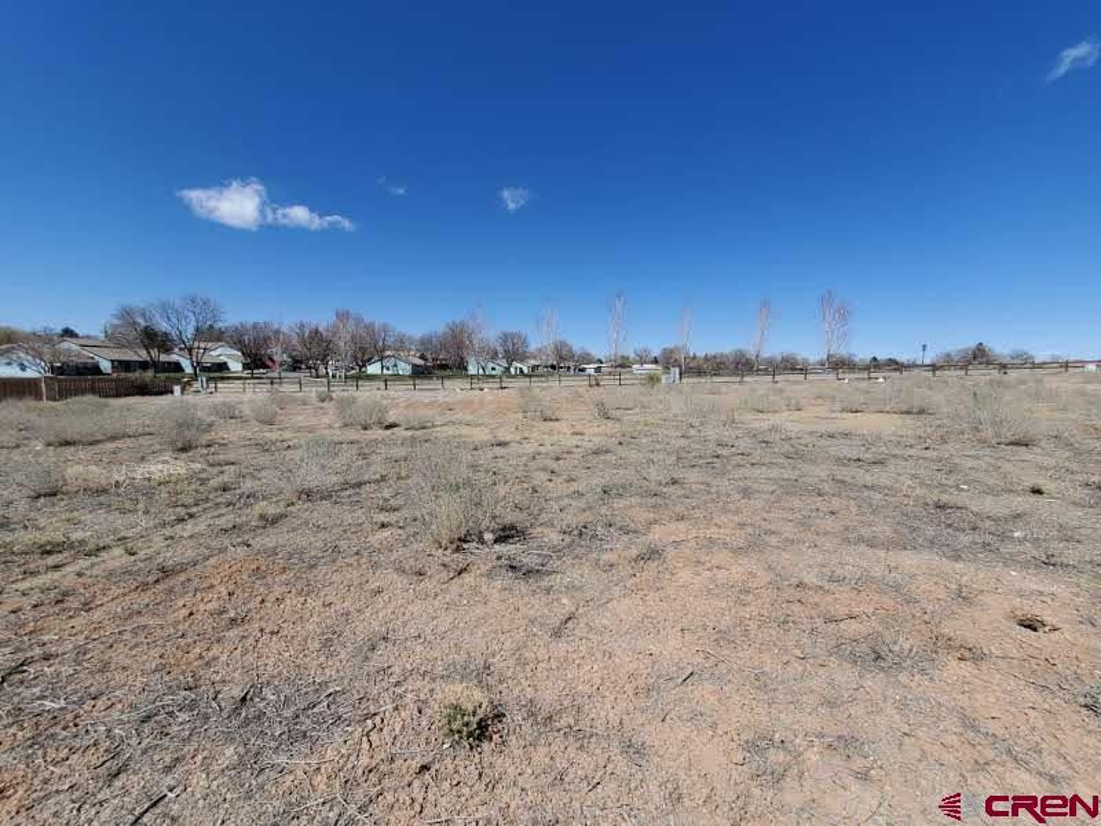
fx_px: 413
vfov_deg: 89.9
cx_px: 550
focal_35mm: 13
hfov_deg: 106.2
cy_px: 413
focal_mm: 1.8
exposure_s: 1/1324
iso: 50
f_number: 2.2
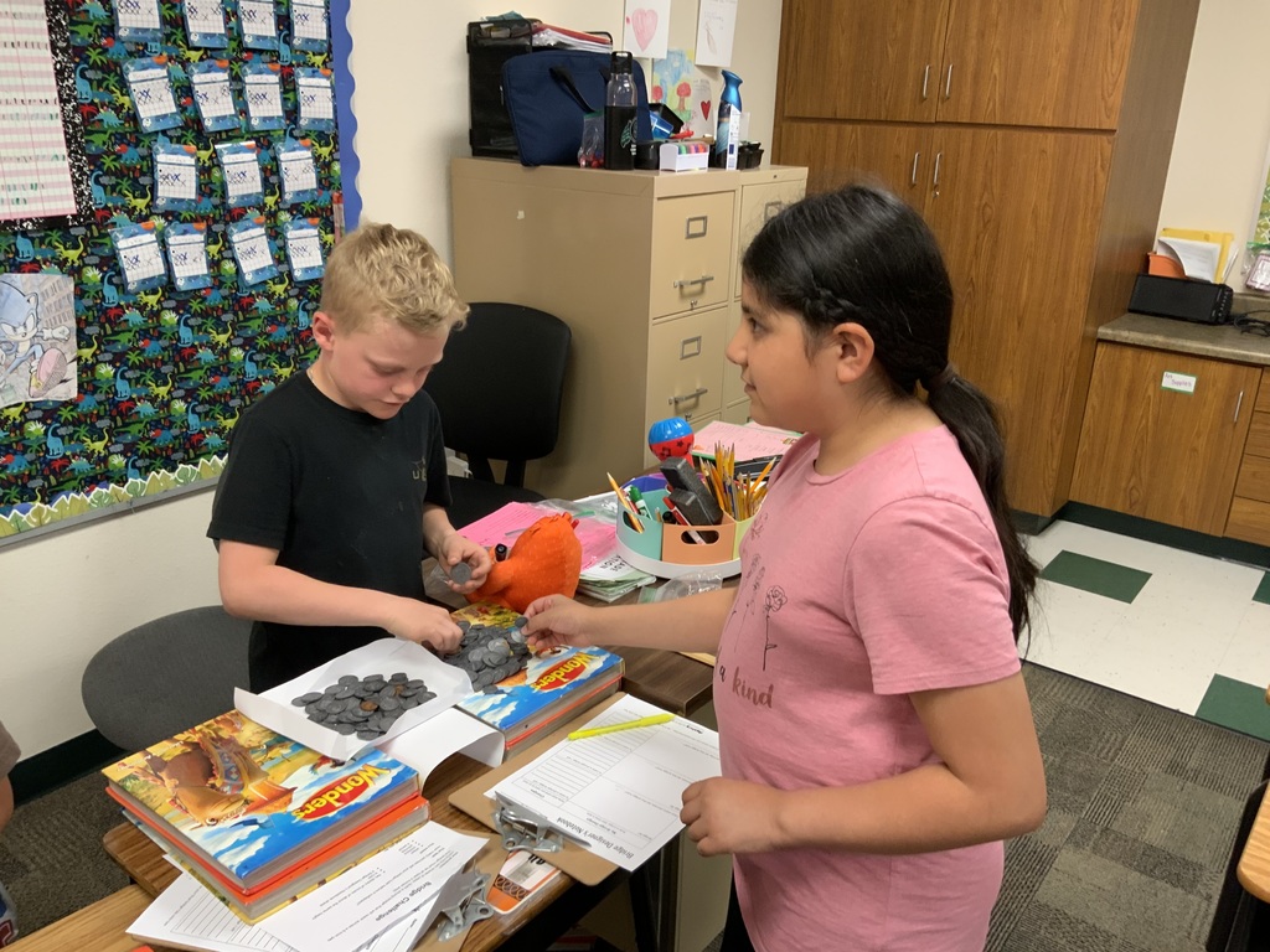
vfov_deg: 48.2
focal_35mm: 29
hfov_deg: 61.7
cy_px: 476
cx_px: 635
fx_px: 1064
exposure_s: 1/60
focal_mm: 3
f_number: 1.8
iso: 125
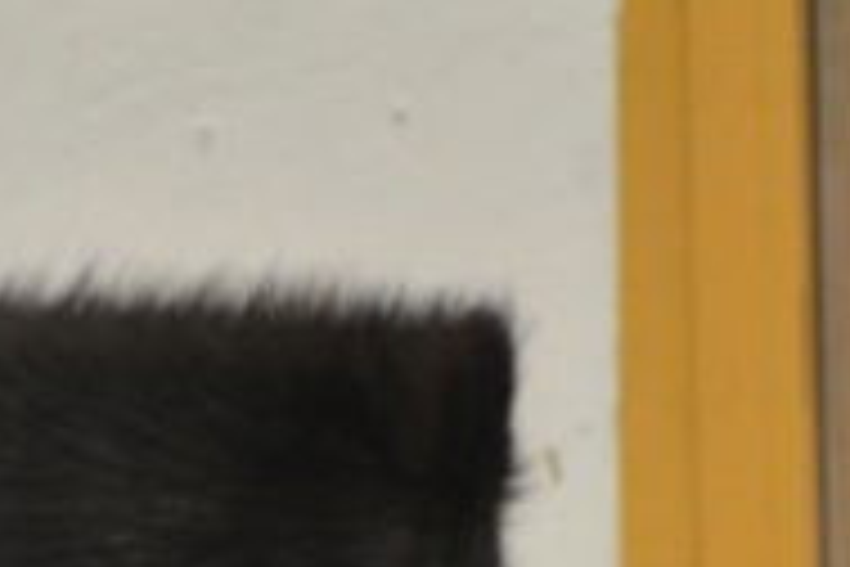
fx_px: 17258
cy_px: 1490
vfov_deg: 1.9
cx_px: -117
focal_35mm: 731
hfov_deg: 2.8
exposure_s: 1/30
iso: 1600
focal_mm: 90
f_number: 5.6
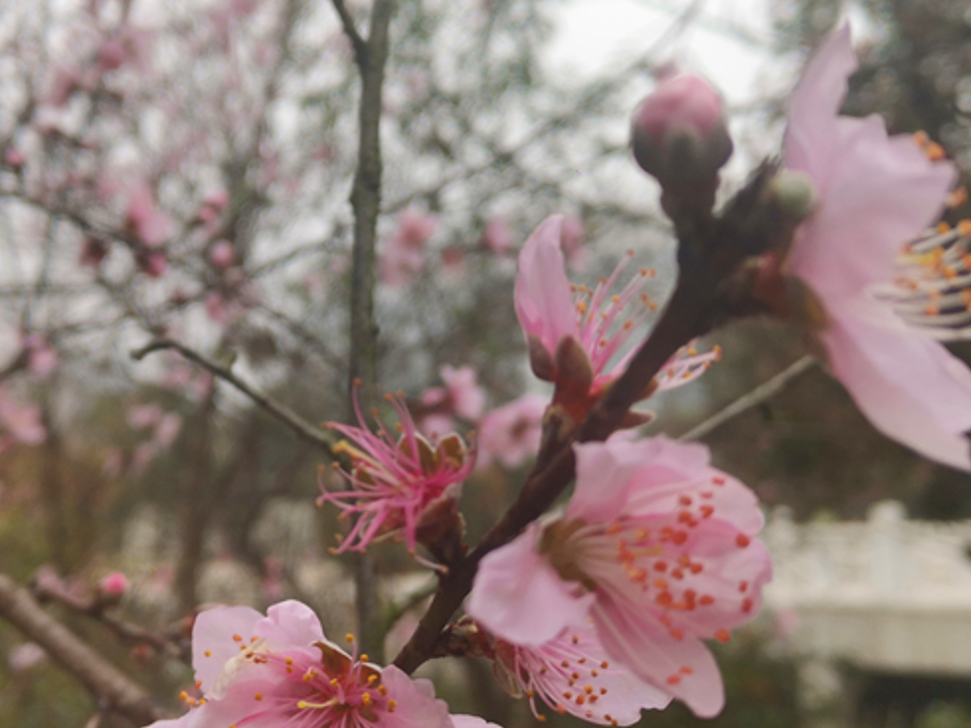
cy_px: 364
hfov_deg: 36.0
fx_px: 1486
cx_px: 384
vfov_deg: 27.5
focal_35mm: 53
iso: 50
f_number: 1.8
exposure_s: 1/109
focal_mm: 5.5
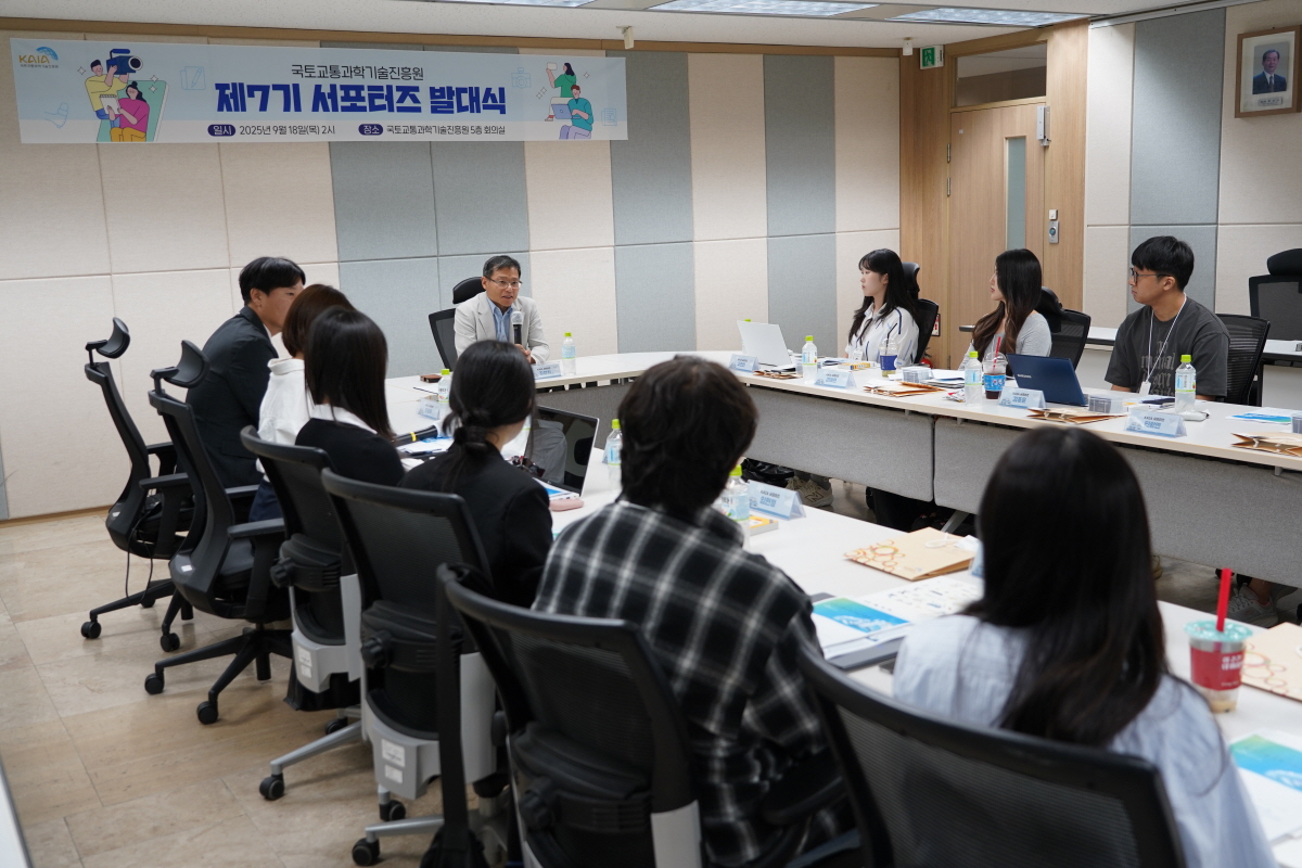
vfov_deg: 38.9
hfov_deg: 55.8
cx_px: 651
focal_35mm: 34
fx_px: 1230
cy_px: 434
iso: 400
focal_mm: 34
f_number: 4
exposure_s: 1/60
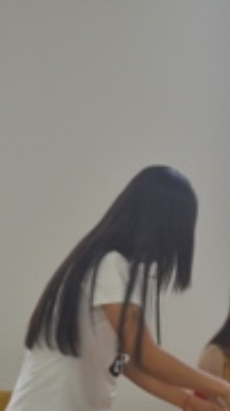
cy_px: 373
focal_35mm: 126
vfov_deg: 16.7
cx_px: 362
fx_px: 1374
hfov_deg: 9.3
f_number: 4.5
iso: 400
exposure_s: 1/20
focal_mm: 29
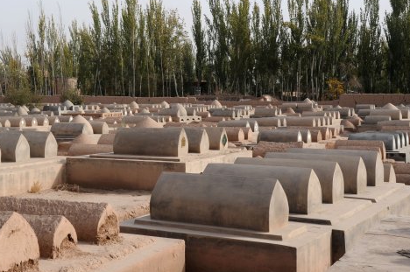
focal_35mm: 59
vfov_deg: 22.9
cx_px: 137
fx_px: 671
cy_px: 118
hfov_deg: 33.7
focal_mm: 40
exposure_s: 1/320
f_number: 9
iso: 200
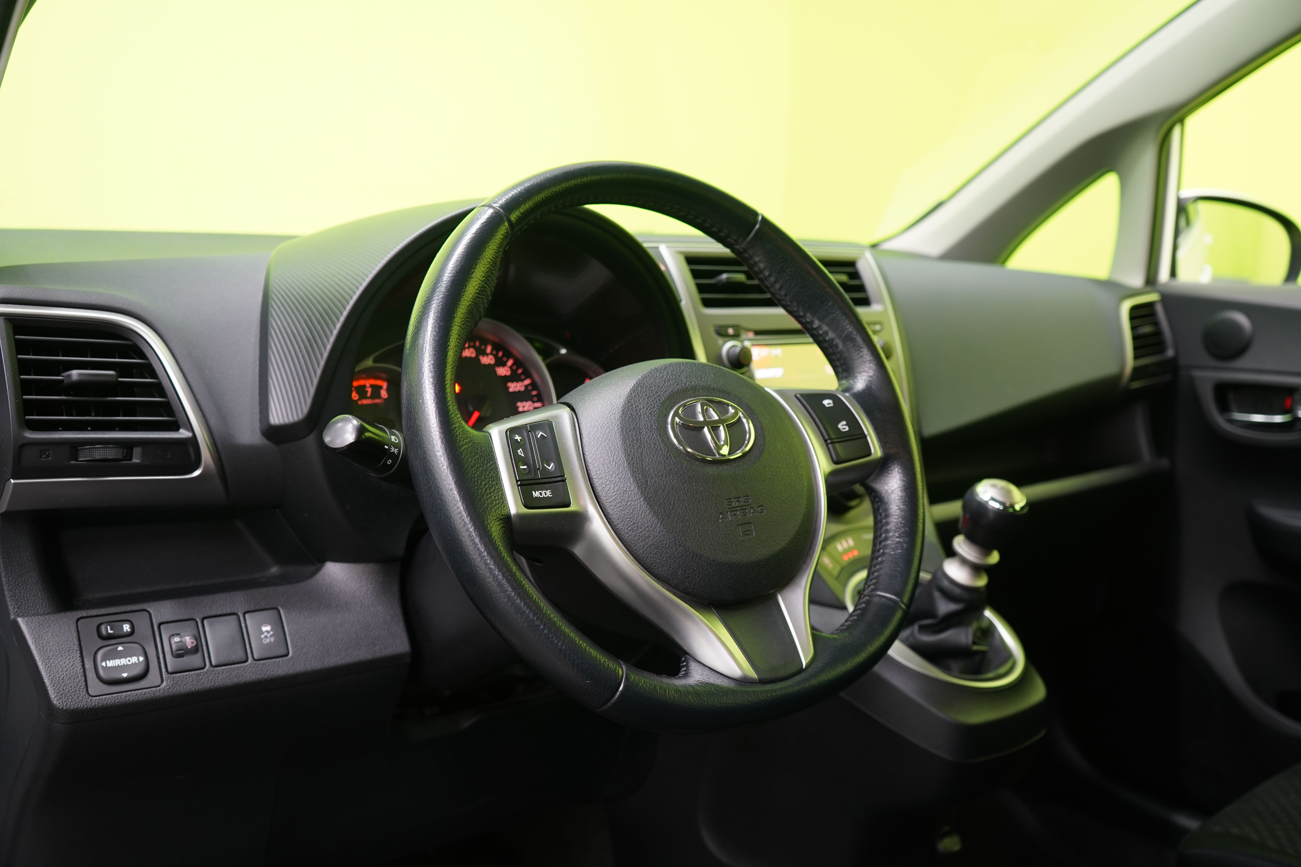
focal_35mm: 33
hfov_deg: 57.2
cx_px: 650
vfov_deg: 40.0
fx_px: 1192
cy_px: 434
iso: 1250
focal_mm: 33
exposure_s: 1/20
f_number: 5
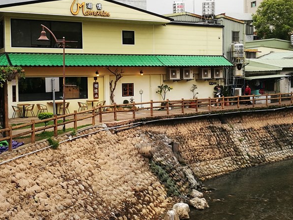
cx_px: 145
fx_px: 423
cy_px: 87
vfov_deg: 29.1
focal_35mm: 50
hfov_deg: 38.2
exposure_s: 1/100
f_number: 2.2
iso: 64
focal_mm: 4.5
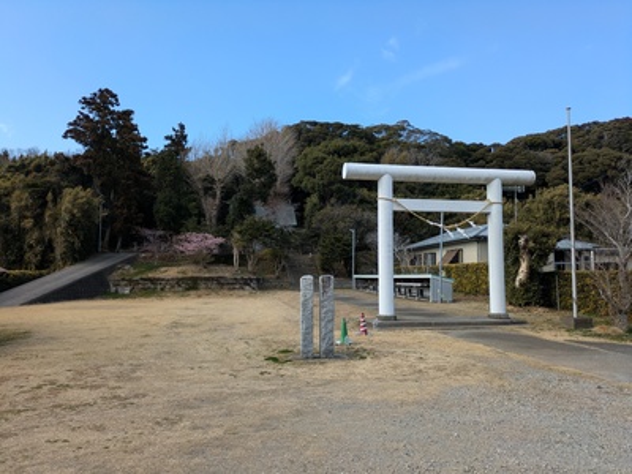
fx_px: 456
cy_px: 237
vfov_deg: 54.9
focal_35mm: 25
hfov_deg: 69.4
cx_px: 316
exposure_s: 1/1001
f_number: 1.89
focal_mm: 5.43
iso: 53
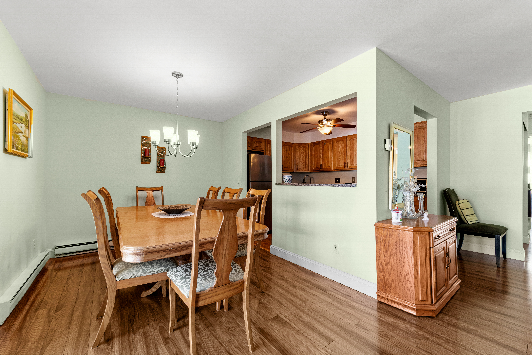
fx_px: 207
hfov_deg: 104.2
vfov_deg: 81.2
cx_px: 266
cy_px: 178
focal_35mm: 14
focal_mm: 14
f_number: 9
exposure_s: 1/2
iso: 320
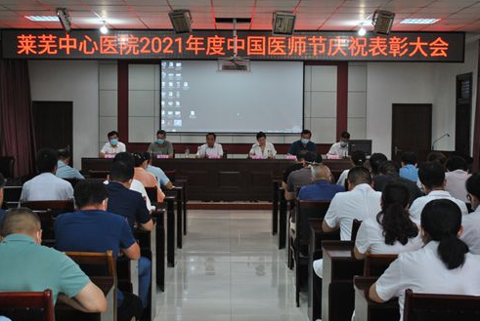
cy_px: 160
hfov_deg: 36.2
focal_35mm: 55
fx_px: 734
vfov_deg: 24.7
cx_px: 240
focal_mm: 36
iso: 400
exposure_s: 1/25
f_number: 5
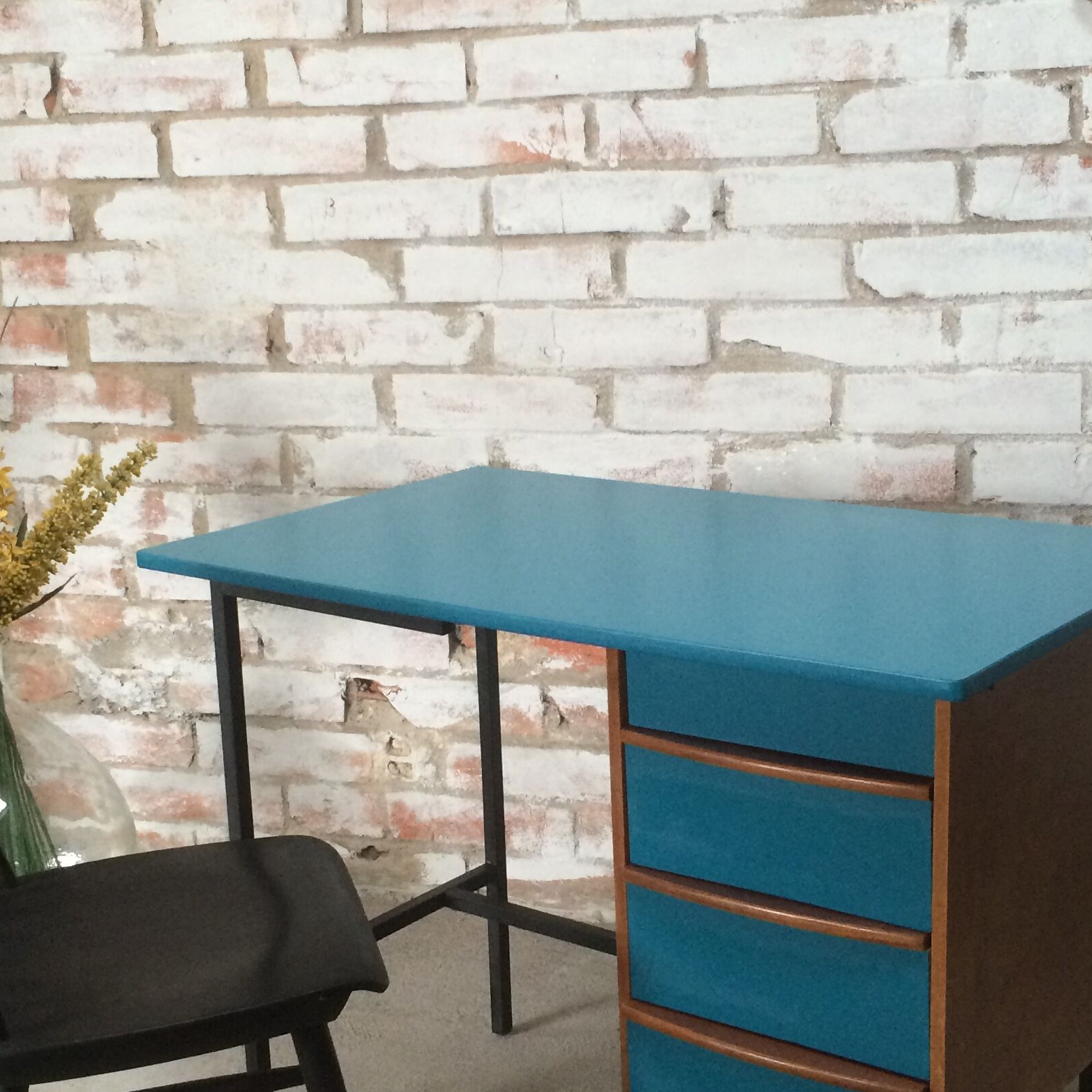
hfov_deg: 32.8
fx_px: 1856
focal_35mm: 52
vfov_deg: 32.8
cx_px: 562
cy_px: 580
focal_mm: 4.15
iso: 160
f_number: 2.2
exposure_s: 1/30
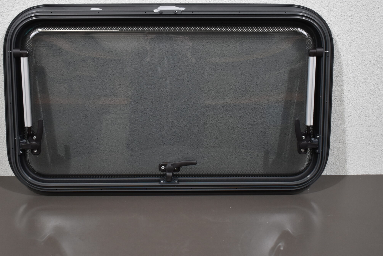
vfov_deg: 24.3
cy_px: 102
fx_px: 592
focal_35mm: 56
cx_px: 171
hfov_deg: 35.8
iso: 800
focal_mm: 29
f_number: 4.2
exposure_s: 1/160
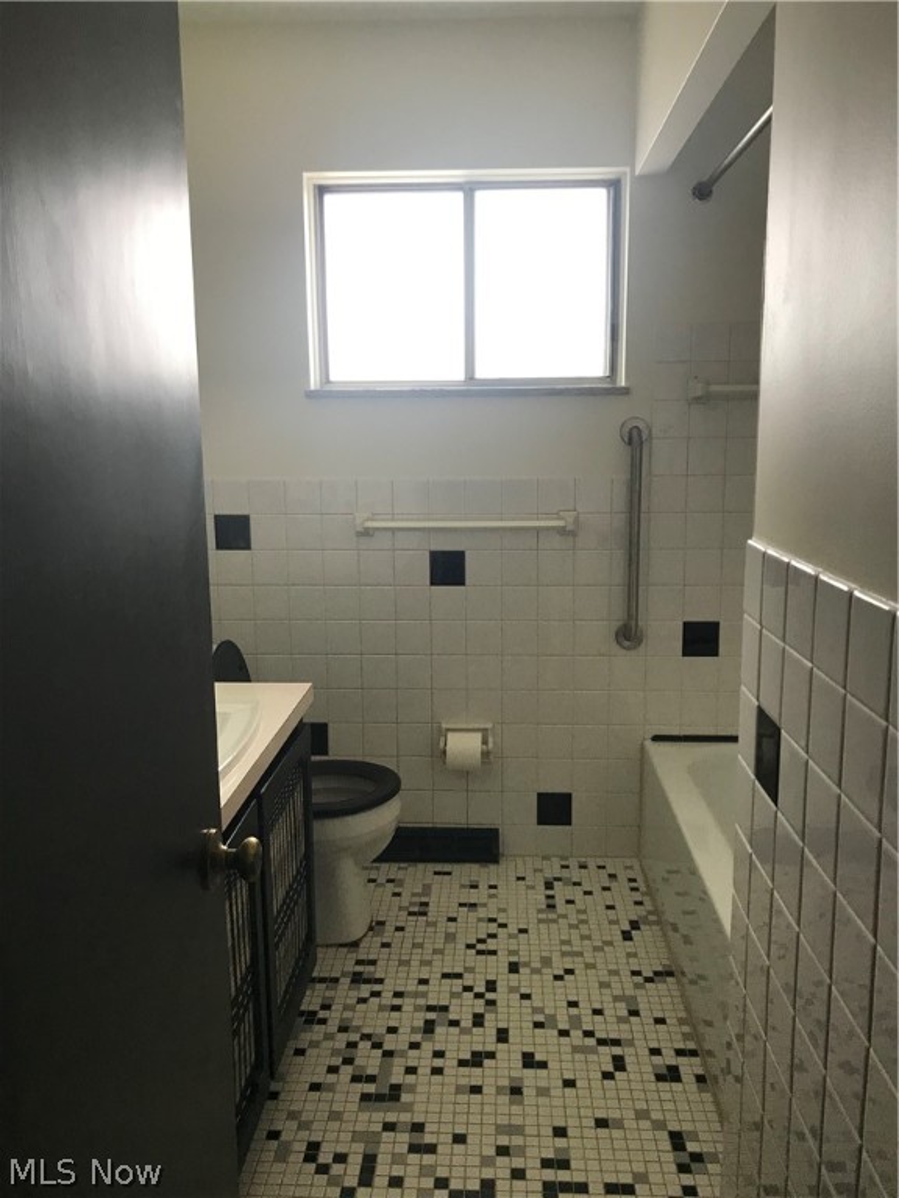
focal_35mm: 28
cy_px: 599
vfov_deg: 63.4
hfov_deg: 49.7
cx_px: 450
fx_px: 970
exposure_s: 1/40
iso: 25
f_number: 1.8
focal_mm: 3.99
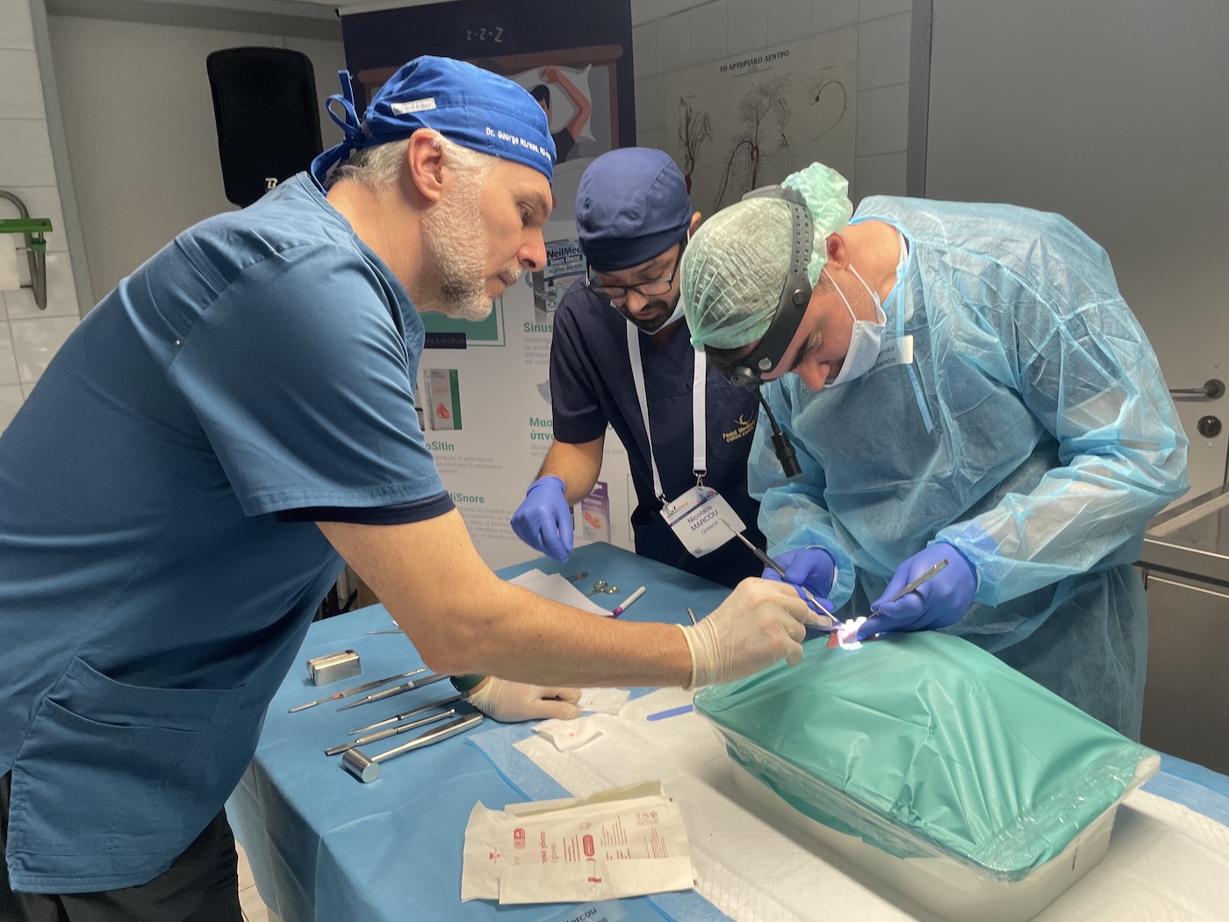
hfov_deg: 67.3
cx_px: 614
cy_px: 461
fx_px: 923
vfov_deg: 53.1
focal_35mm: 26
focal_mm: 4.2
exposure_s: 1/100
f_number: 1.6
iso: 125
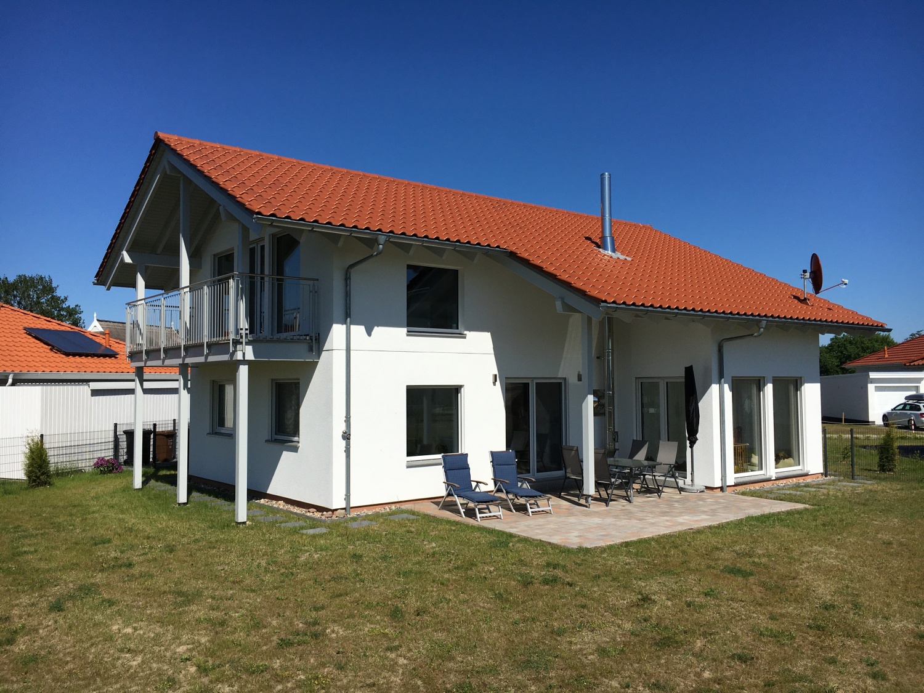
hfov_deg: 61.7
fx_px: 774
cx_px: 462
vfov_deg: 48.2
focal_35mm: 29
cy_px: 346
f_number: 2.2
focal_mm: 4.15
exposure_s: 1/3497
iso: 25
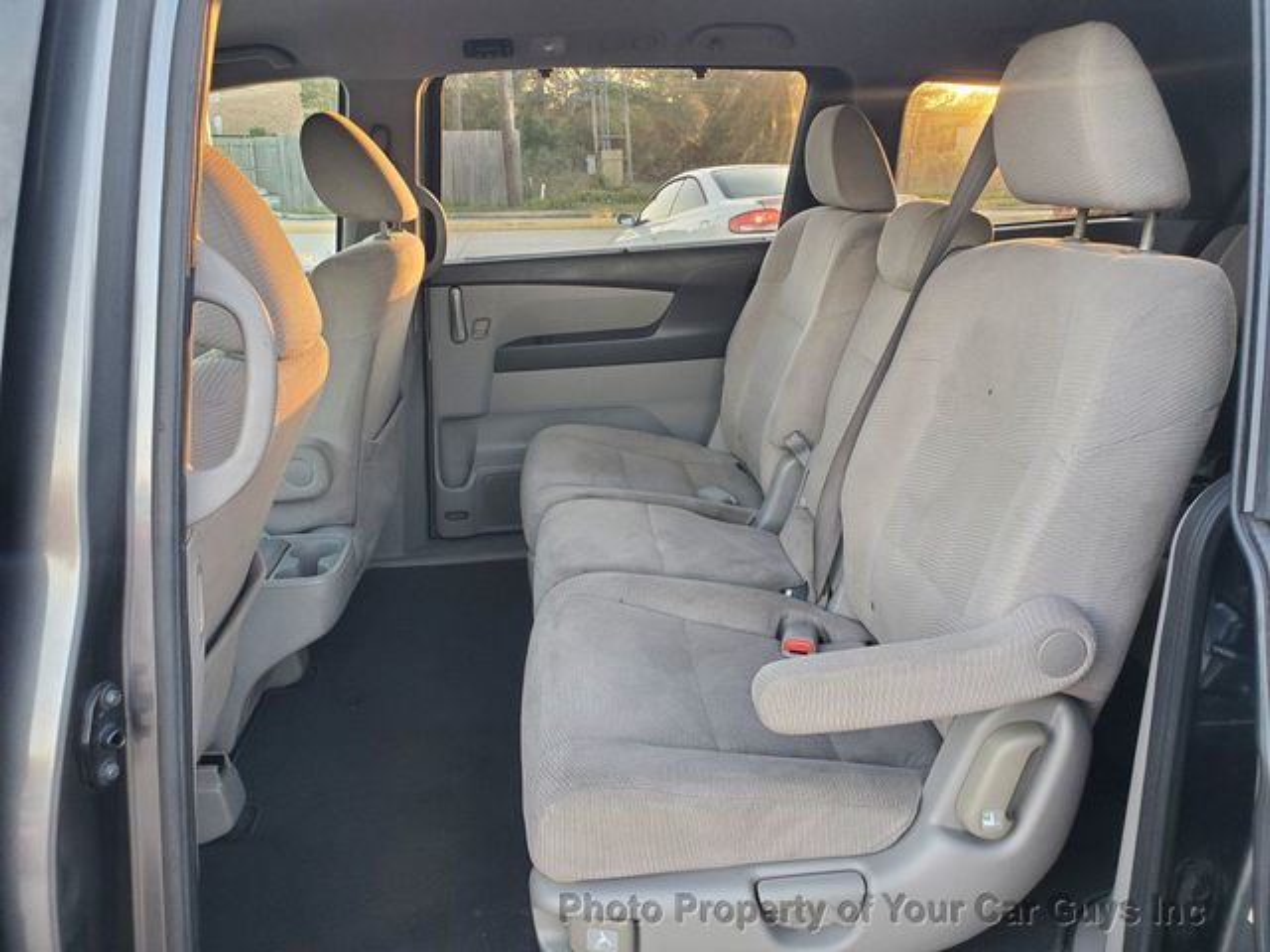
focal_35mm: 26
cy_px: 476
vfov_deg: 53.1
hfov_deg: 67.3
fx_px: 954
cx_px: 635
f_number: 2.4
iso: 250
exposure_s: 1/50
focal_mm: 4.3
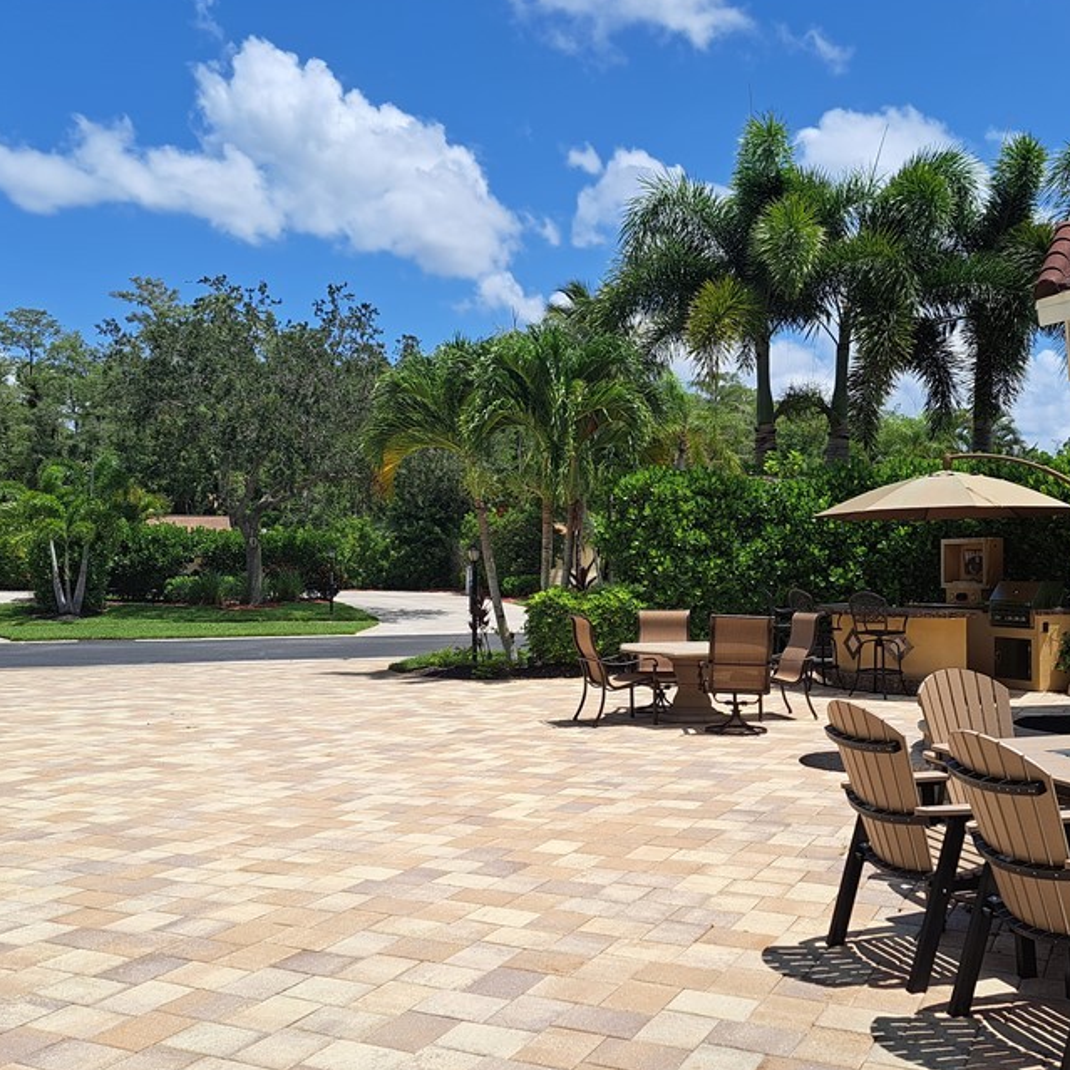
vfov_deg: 48.4
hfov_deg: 48.3
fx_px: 1189
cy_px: 566
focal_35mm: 34
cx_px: 610
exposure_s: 1/2132
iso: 50
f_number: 1.8
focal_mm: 5.23
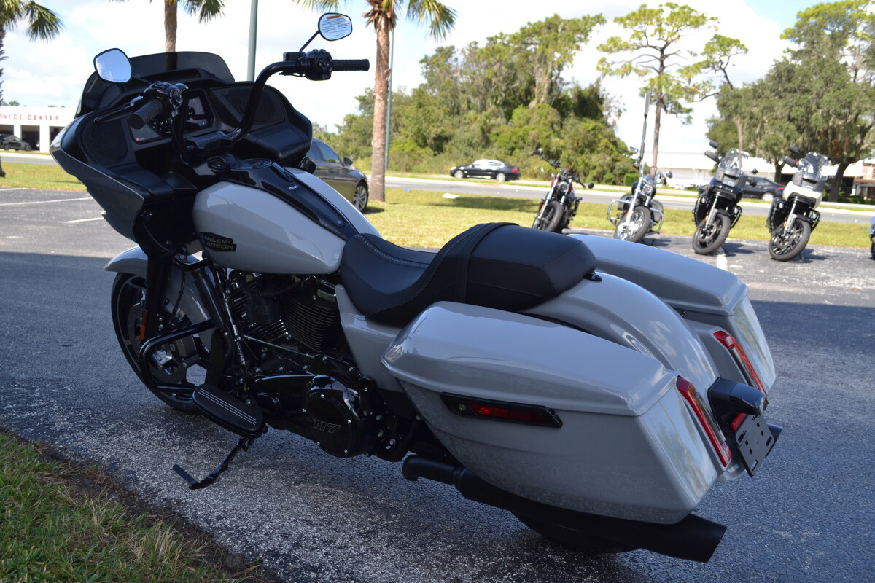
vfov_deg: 40.0
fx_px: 802
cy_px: 292
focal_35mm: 33
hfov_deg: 57.2
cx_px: 438
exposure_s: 1/200
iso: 100
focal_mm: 22
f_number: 5.6
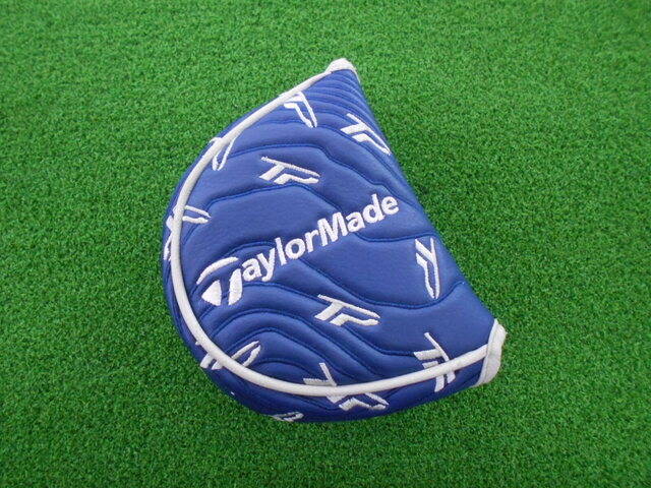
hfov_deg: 67.3
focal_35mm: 26
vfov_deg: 53.1
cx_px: 326
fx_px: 489
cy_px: 244
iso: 800
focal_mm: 4.6
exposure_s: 1/80
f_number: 3.2
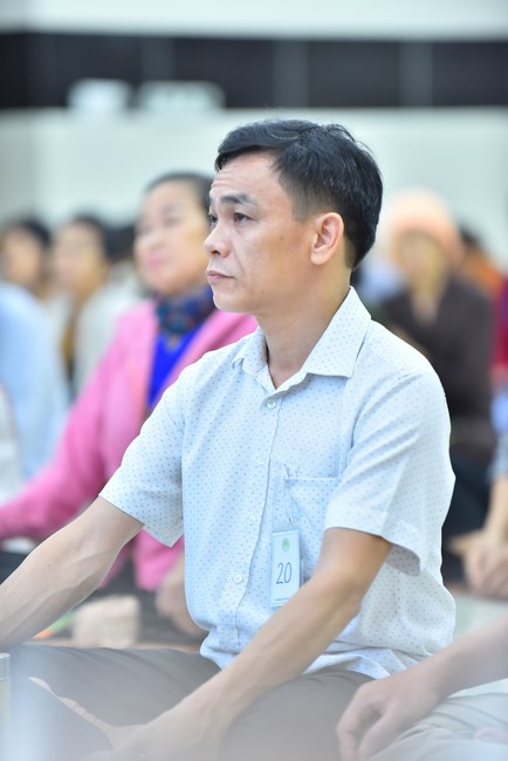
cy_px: 380
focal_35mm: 190
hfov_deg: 7.2
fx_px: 4017
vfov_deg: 10.8
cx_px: 254
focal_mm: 190
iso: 1000
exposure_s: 1/60
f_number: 2.8
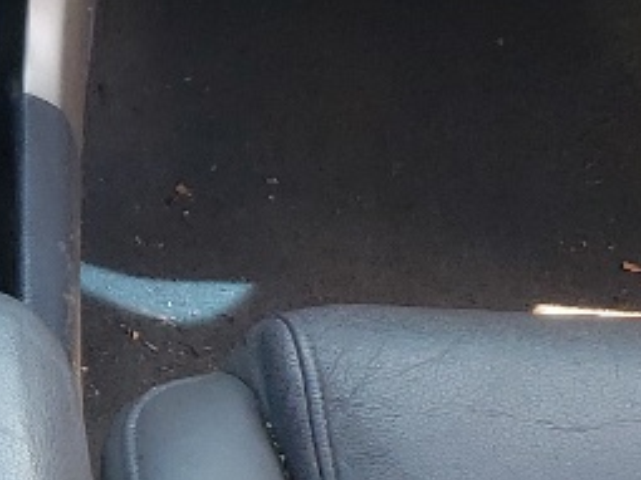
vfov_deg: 9.1
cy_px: 191
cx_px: -282
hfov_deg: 11.7
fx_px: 3017
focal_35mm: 163
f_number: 1.5
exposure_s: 1/156
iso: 50
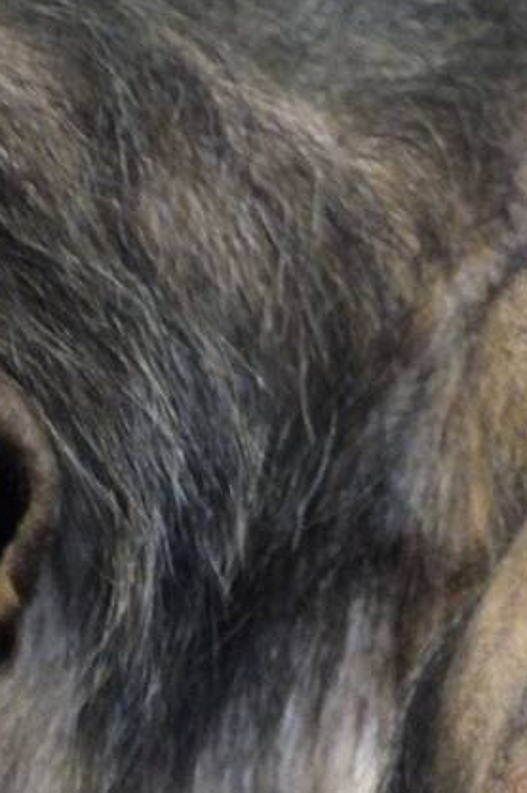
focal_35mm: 1725
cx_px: -386
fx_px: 37970
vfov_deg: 1.2
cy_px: 1413
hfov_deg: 0.8
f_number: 5.6
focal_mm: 300
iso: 3200
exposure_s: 1/20
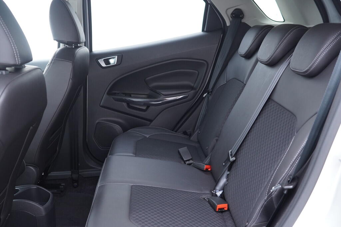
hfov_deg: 53.1
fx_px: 341
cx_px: 170
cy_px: 114
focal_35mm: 36
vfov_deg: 36.9
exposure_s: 1/40
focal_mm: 24
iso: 640
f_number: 2.8
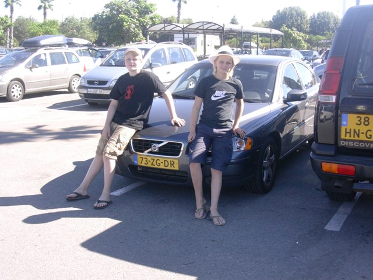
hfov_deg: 42.1
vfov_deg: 32.2
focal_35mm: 45
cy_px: 140
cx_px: 186
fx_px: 485
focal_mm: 6.7
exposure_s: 1/279
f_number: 2.9
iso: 70
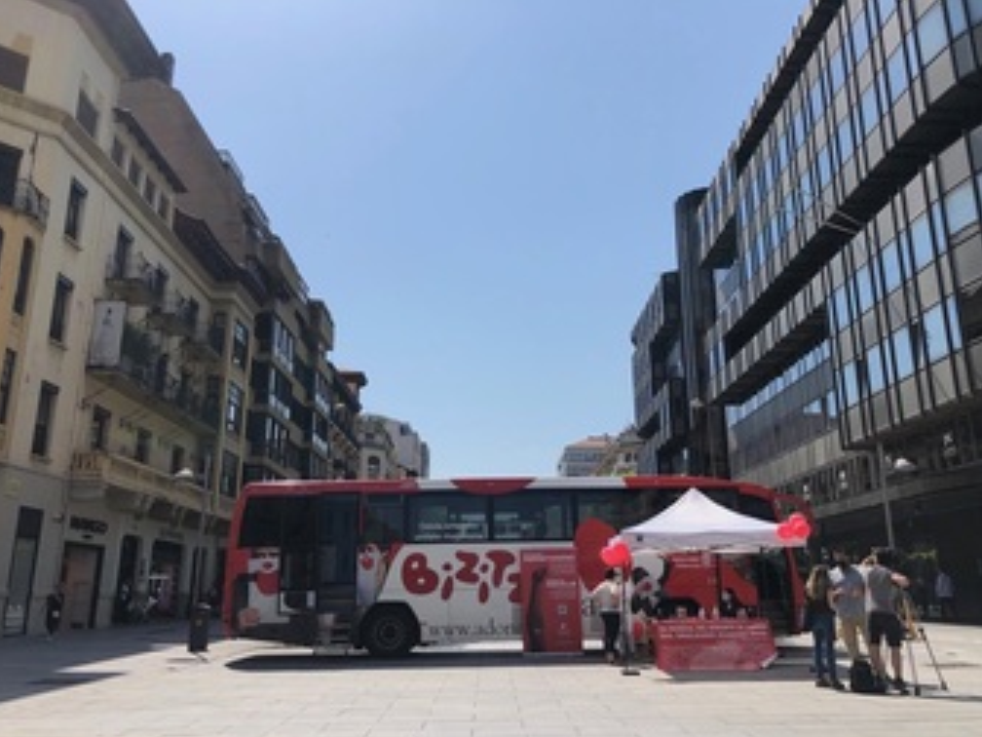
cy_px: 379
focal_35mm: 29
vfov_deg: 48.2
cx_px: 488
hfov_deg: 61.7
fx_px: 823
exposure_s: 1/3436
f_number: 1.8
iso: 20
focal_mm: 3.99
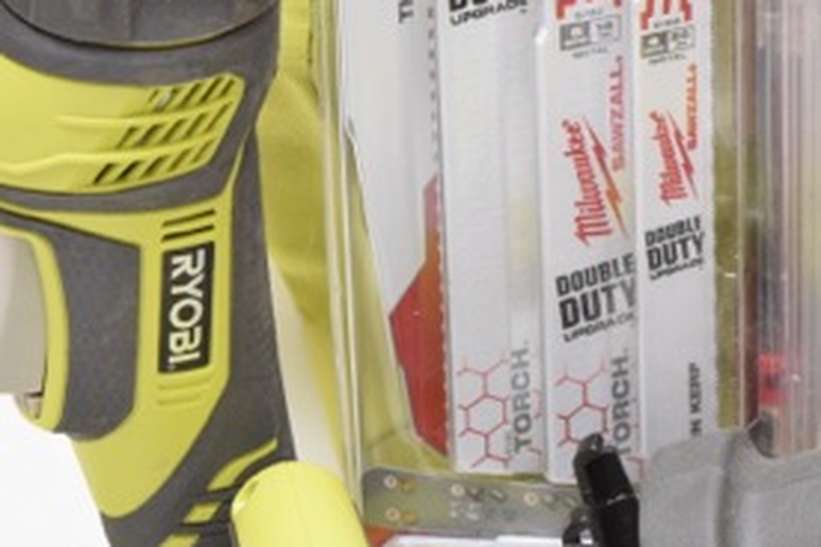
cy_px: 7
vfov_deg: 7.2
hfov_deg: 10.7
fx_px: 4359
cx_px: 666
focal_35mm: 191
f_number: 5.6
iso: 1600
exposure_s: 1/125
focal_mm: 55
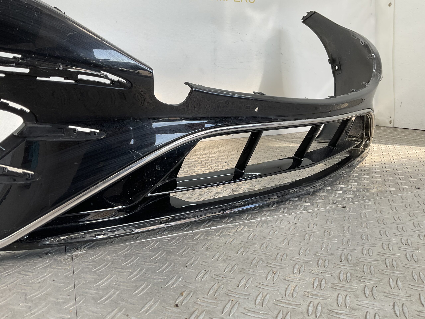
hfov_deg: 61.7
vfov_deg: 48.2
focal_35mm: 29
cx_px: 212
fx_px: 356
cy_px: 160
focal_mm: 3
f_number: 1.8
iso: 16
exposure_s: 1/150
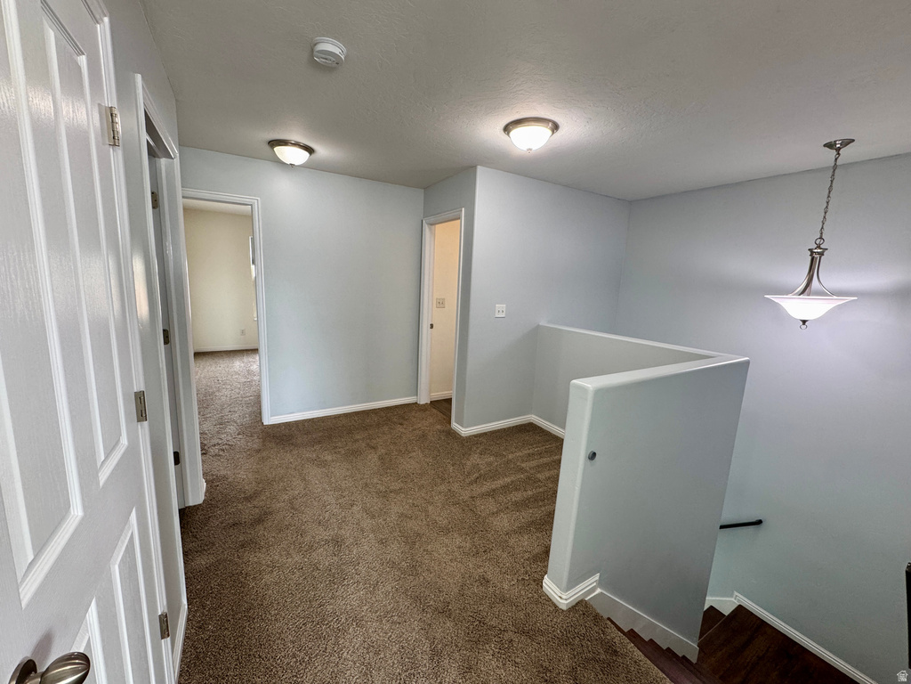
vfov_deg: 85.7
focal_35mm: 14
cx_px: 456
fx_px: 368
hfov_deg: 102.1
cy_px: 342
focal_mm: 2.22
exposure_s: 1/60
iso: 160
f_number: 2.2
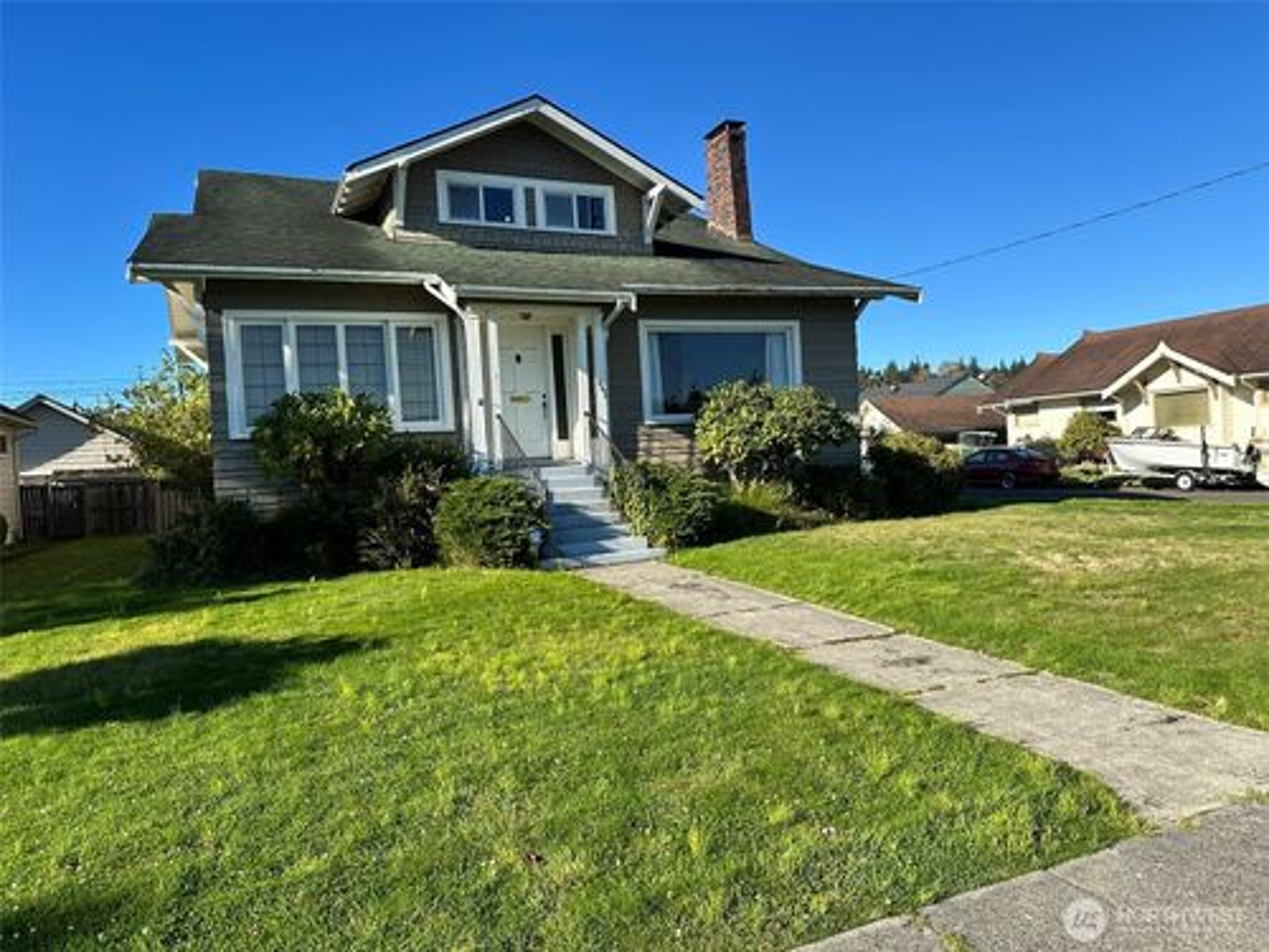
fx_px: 880
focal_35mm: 24
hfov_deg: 71.6
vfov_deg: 56.8
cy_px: 476
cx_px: 634
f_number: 1.78
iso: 80
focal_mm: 6.86
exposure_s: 1/2591
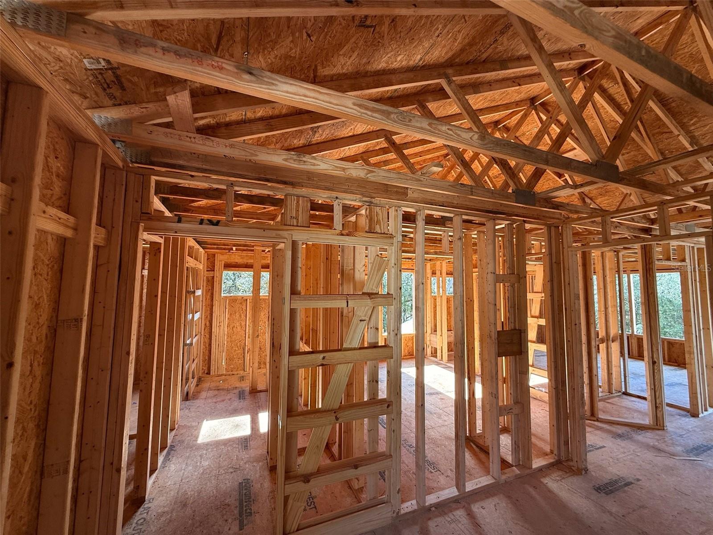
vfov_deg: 85.7
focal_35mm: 14
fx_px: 288
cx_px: 356
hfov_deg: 102.1
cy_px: 268
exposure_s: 1/99
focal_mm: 2.22
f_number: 2.2
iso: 100
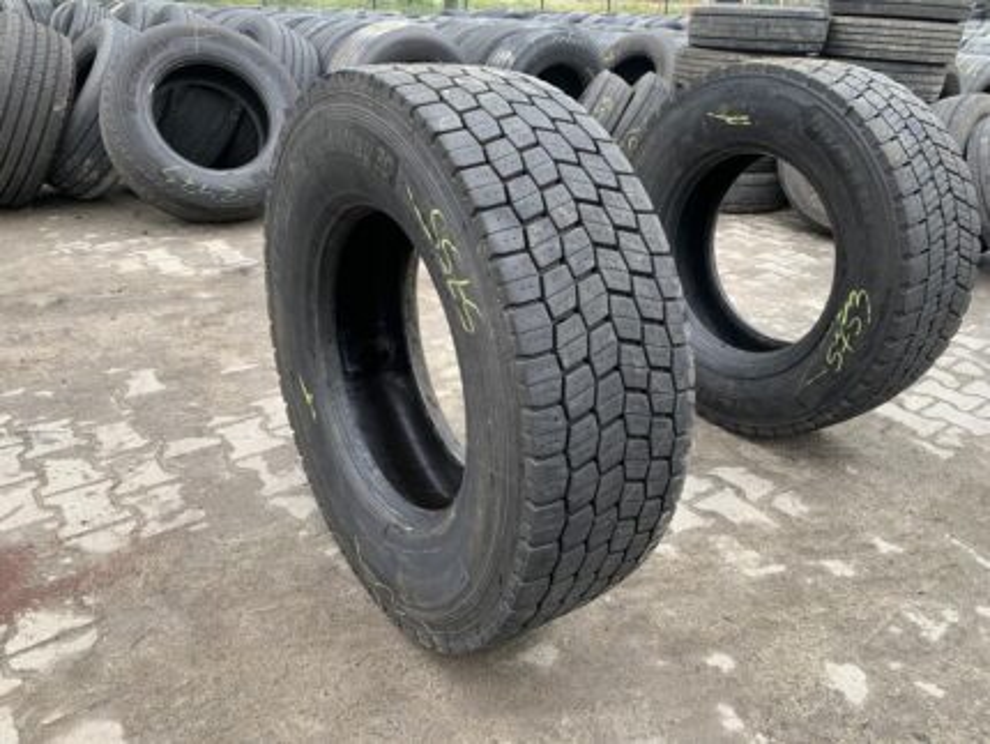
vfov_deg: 53.1
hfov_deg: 67.3
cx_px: 495
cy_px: 372
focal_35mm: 26
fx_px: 744
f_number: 1.8
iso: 40
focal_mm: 4.25
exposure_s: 1/122
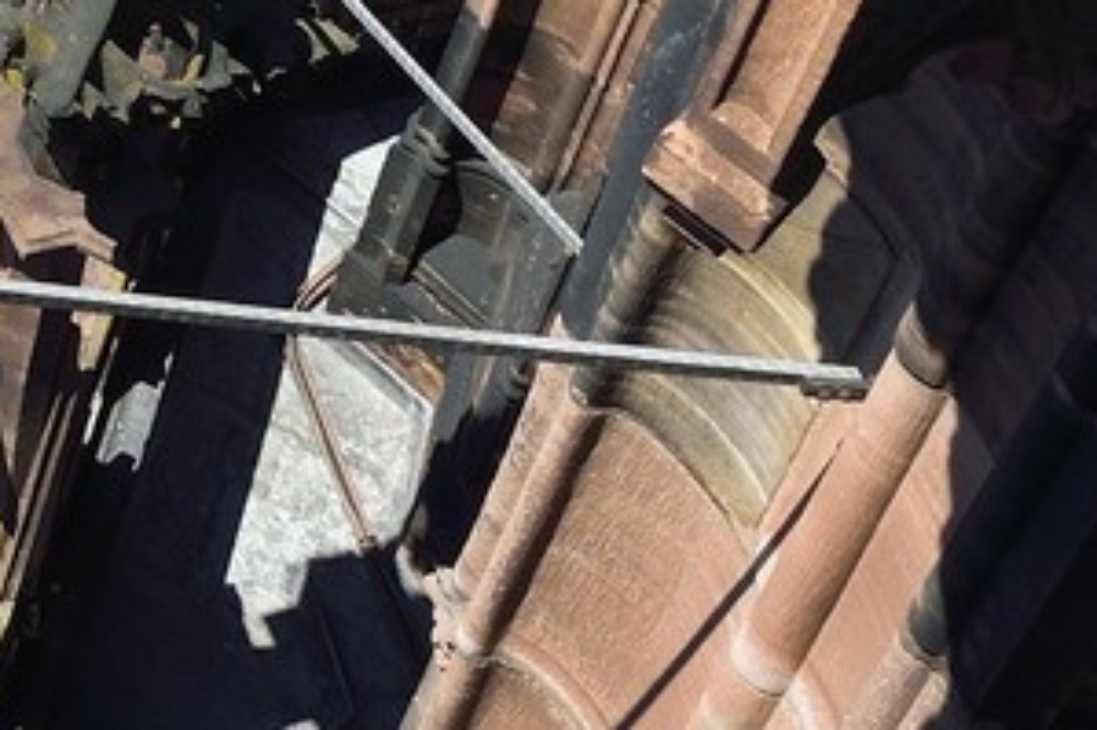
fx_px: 2771
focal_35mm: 91
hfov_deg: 18.3
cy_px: -1075
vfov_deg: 11.9
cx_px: -800
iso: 200
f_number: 13
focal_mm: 17
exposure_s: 1/200
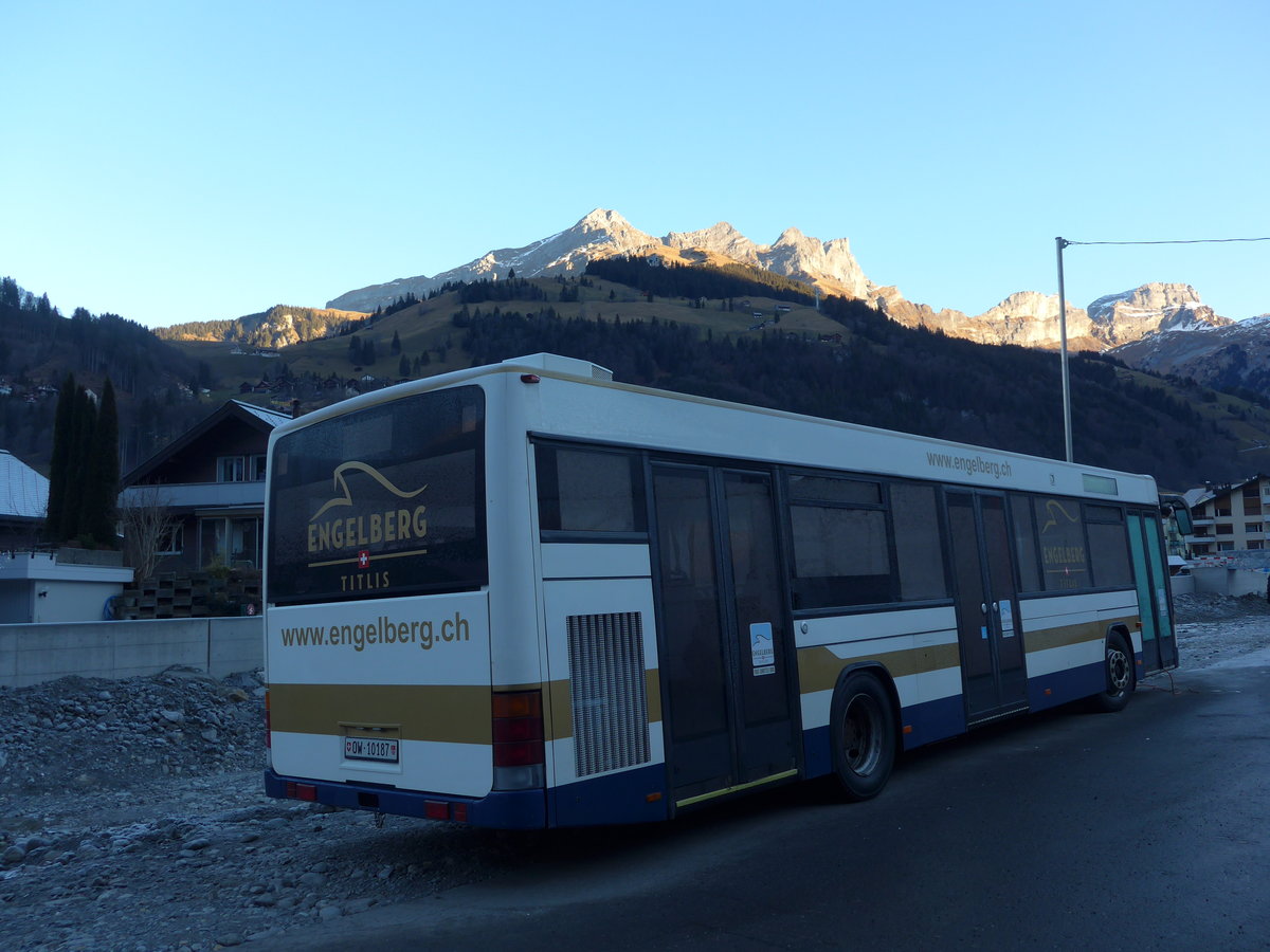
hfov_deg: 61.7
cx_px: 635
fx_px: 1064
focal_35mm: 29
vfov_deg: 48.2
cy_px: 476
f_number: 2.8
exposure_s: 1/200
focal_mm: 6
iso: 80
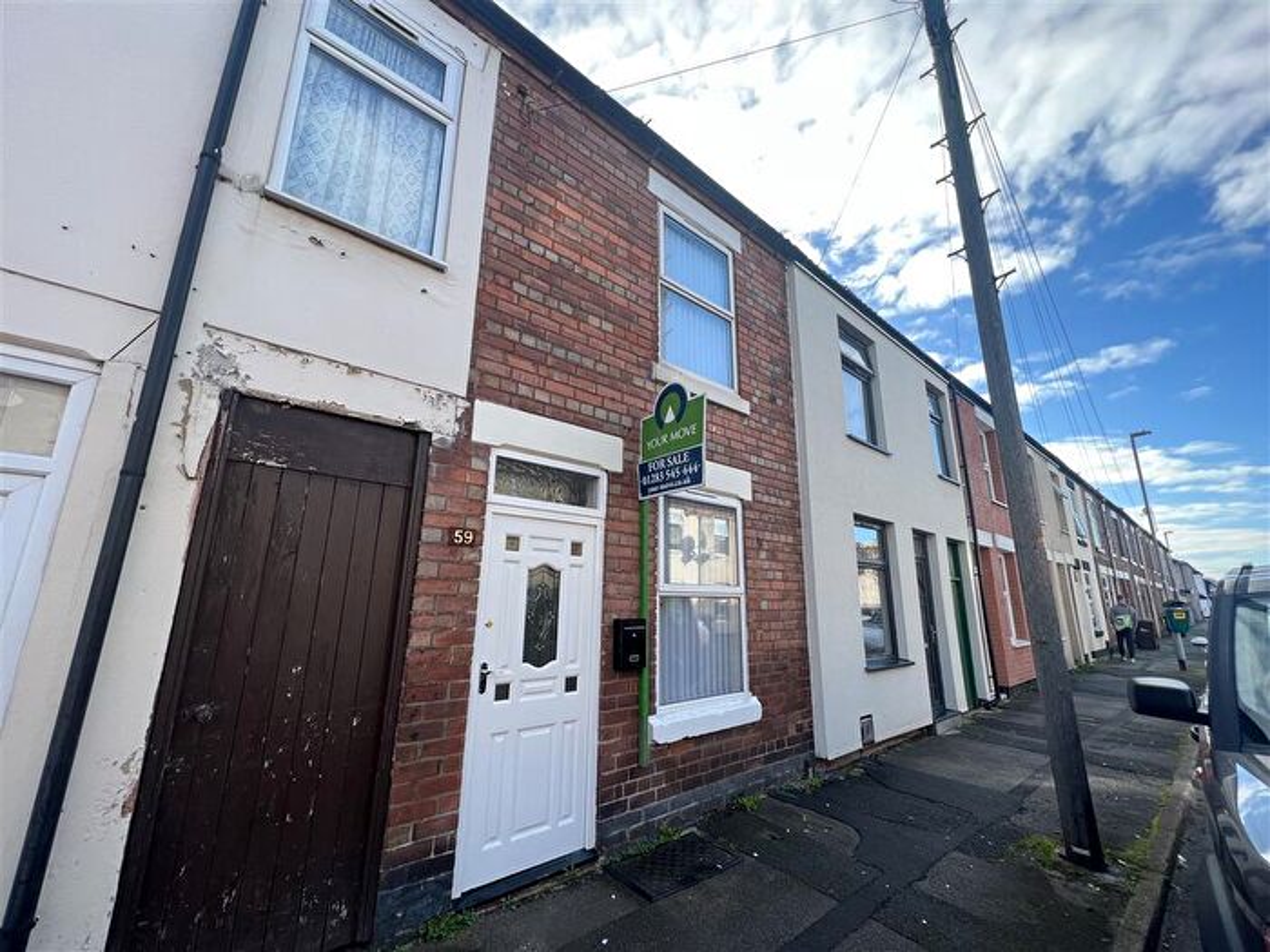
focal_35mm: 13
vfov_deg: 89.9
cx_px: 635
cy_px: 476
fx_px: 477
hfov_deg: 106.2
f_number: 1.8
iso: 32
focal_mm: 1.57
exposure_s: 1/352
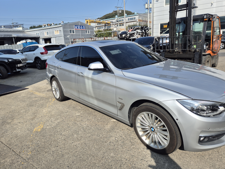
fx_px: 156
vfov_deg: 56.8
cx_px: 108
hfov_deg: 71.6
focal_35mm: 24
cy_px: 82
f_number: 1.8
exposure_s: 1/2064
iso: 25
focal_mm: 5.4
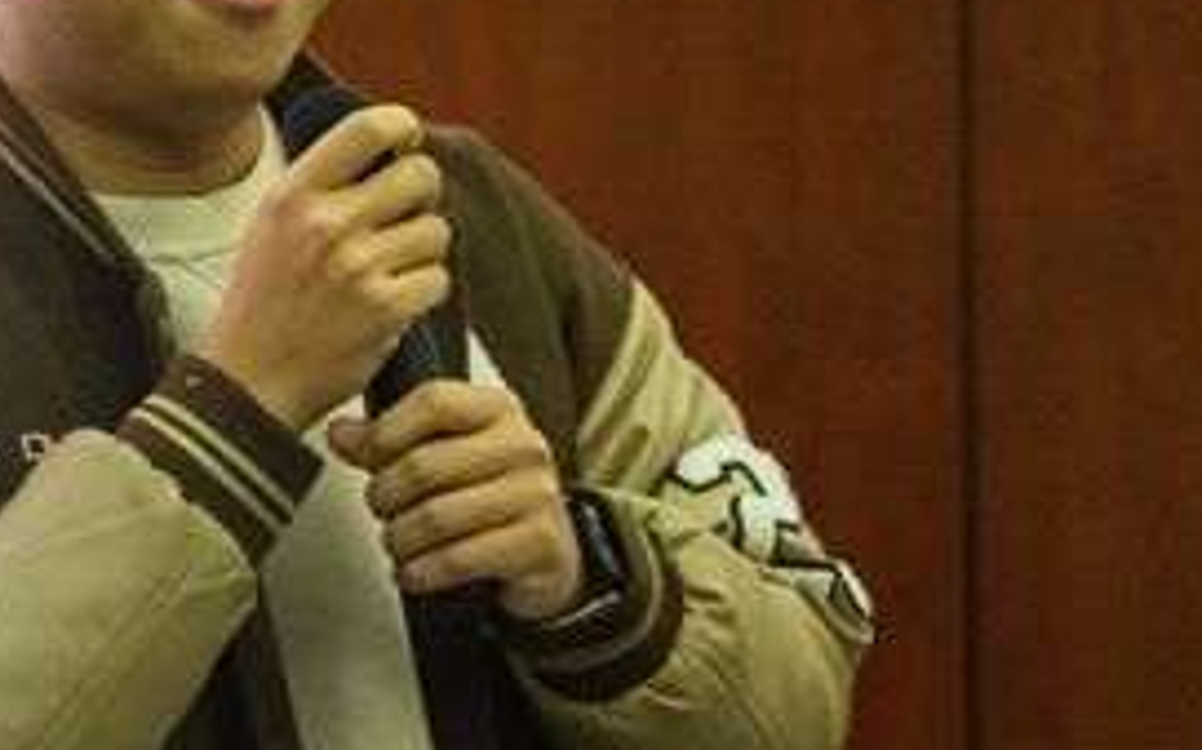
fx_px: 14965
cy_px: 40
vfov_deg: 2.9
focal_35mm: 457
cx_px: 240
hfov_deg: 4.6
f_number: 8
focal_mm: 135
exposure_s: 1/320
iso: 5000
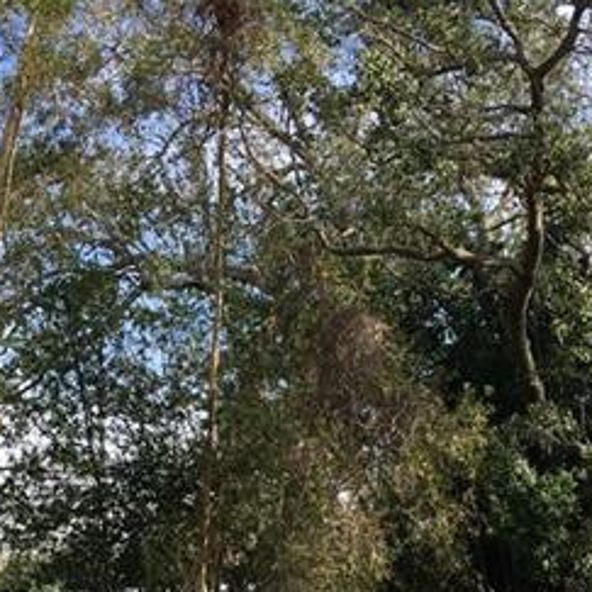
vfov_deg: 20.6
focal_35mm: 81
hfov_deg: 21.3
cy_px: 602
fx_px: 1567
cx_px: 200
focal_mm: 4.15
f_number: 2.2
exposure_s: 1/591
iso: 25
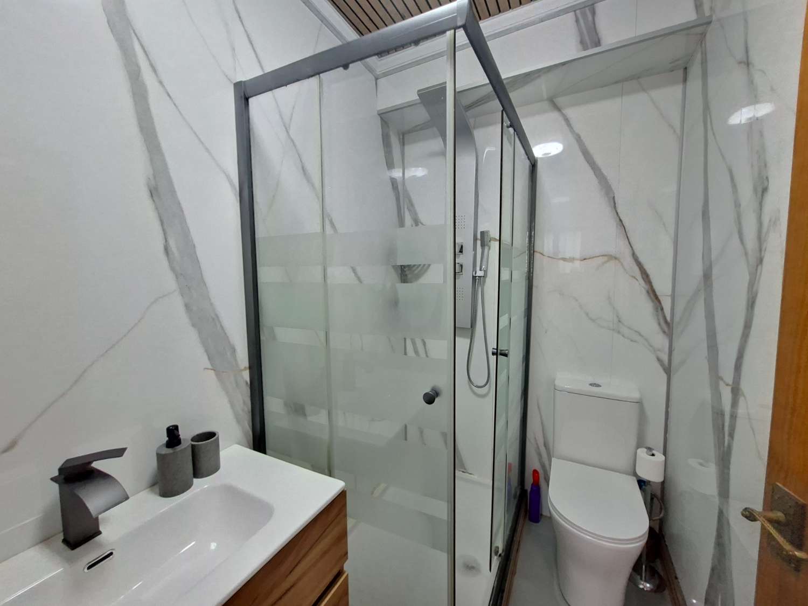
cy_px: 303
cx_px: 404
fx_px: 303
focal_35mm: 13
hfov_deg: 106.2
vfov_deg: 89.9
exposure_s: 1/25
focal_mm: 1.74
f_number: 2.2
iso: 320
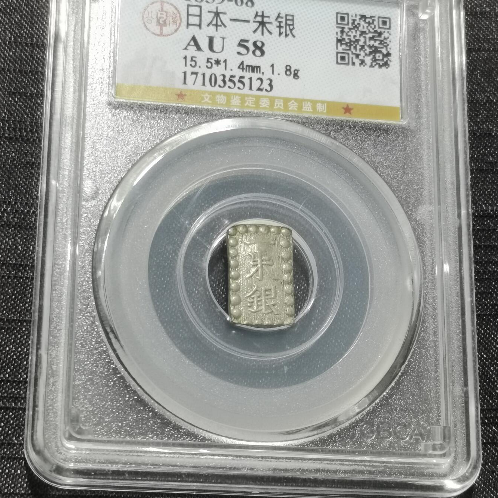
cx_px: 248
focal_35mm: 87
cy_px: 204
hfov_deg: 19.9
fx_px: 1416
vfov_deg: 19.9
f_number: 1.8
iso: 160
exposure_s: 1/100
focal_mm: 5.58
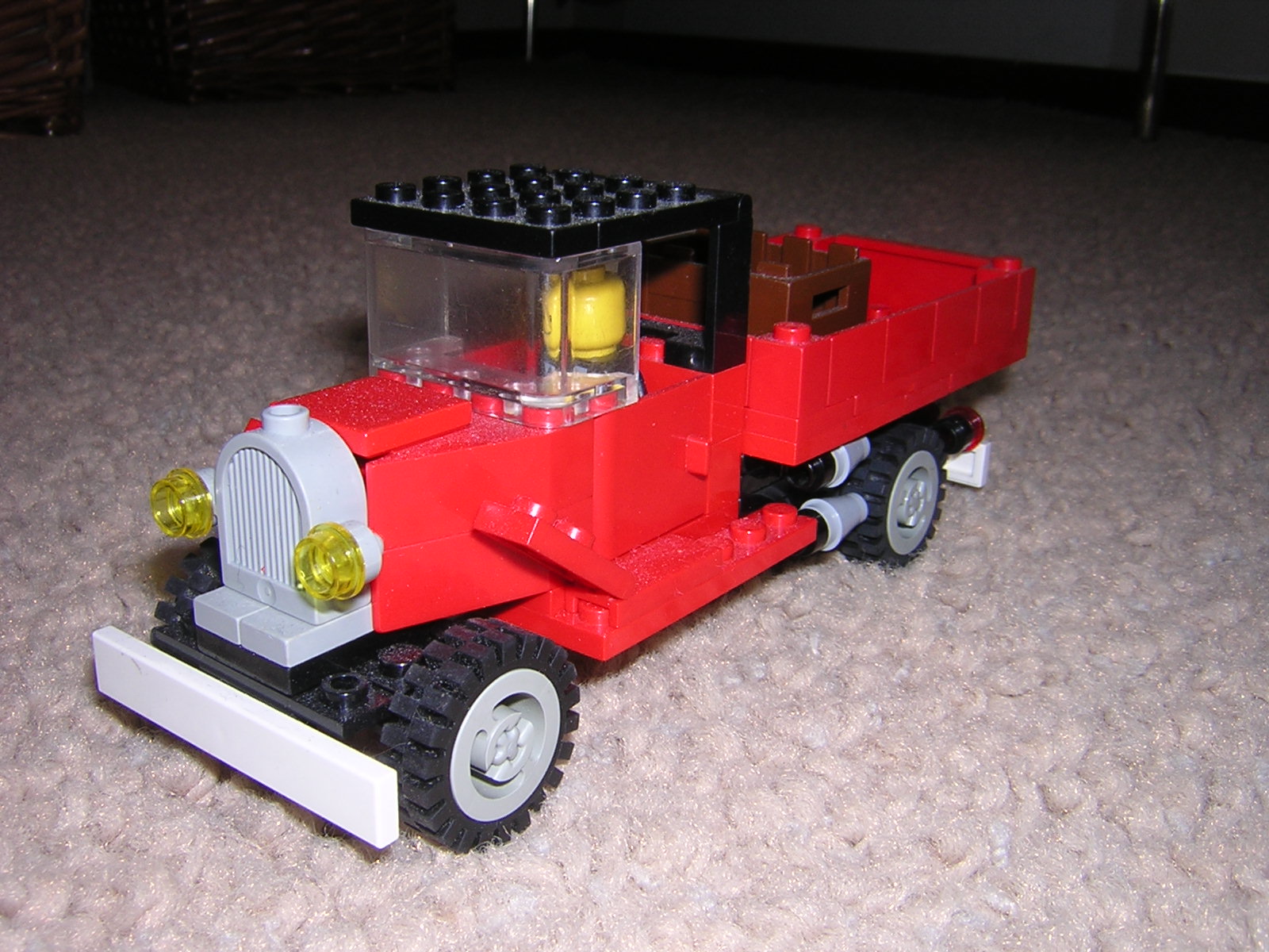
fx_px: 1320
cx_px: 634
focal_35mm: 36
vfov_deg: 39.7
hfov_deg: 51.4
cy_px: 476
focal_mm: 4.7
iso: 100
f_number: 5.2
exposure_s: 1/60.1
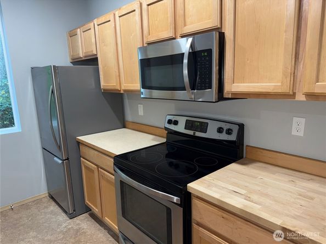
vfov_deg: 56.8
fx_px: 226
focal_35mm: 24
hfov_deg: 71.6
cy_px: 122
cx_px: 163
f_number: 1.78
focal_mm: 6.76
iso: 80
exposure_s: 1/24
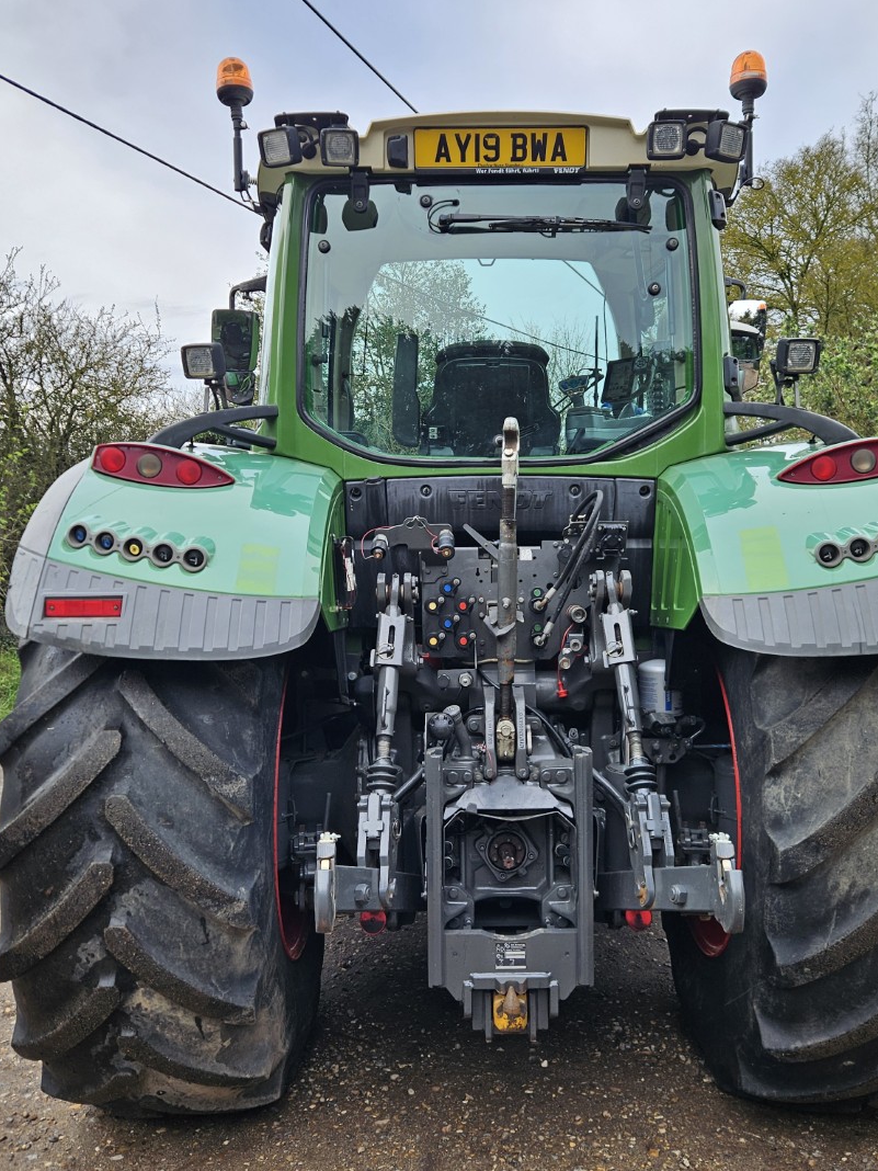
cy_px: 588
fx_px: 1048
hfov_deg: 45.4
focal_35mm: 31
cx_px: 465
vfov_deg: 58.4
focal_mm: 5.4
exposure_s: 1/328
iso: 25
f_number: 1.8
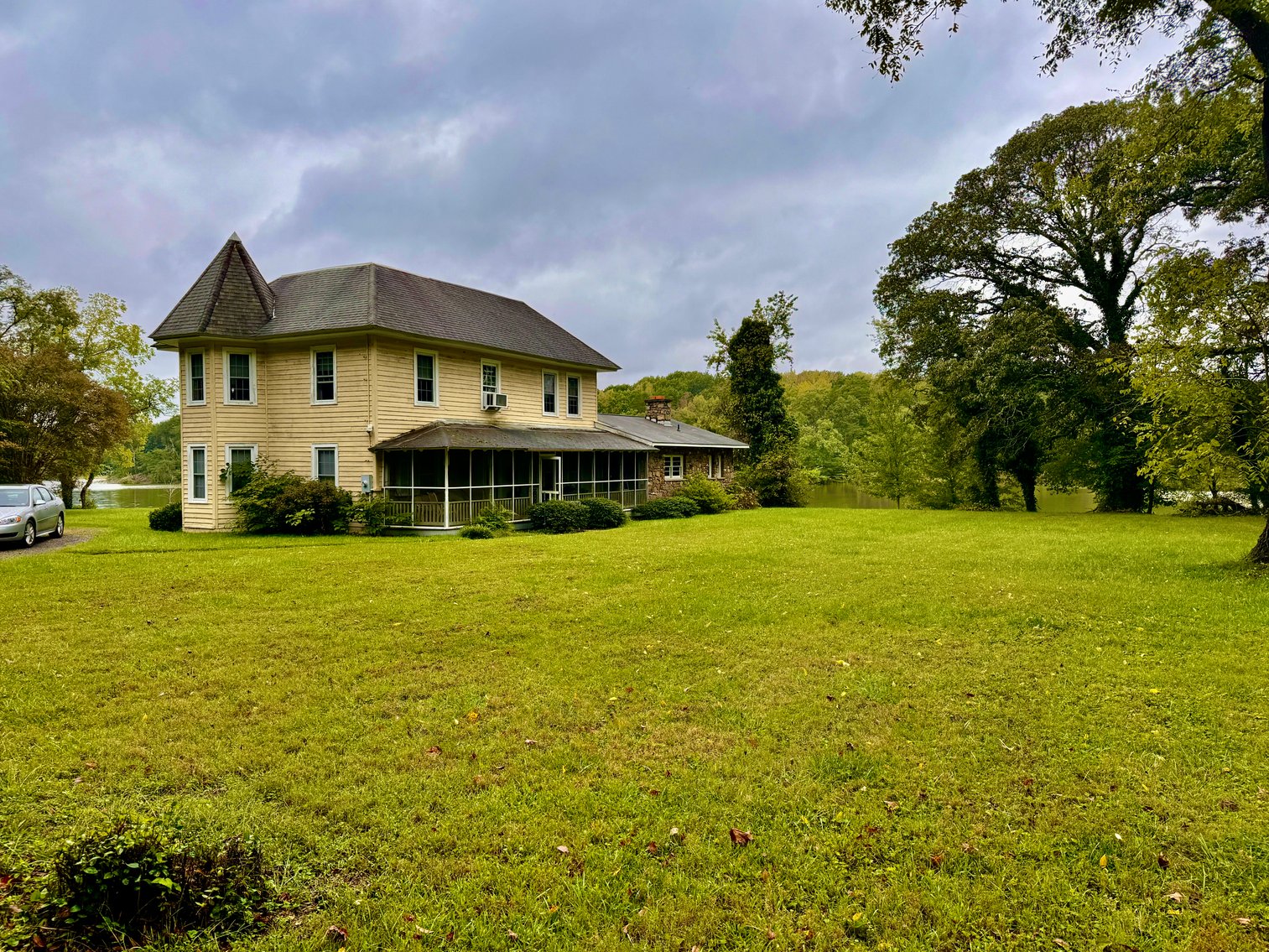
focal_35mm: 24
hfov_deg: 71.6
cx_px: 634
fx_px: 880
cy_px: 476
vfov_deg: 56.8
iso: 80
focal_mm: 6.76
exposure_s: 1/842
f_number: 1.78
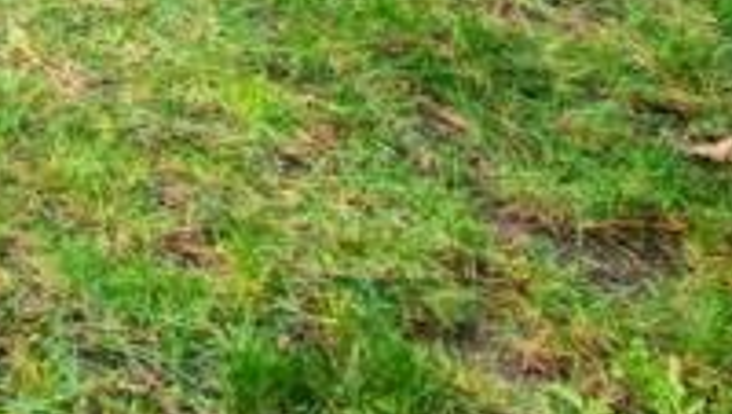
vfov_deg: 7.7
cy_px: -1227
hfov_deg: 11.3
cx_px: -1486
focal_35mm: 110
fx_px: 2137
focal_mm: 14
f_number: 14
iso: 100
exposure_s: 1/15
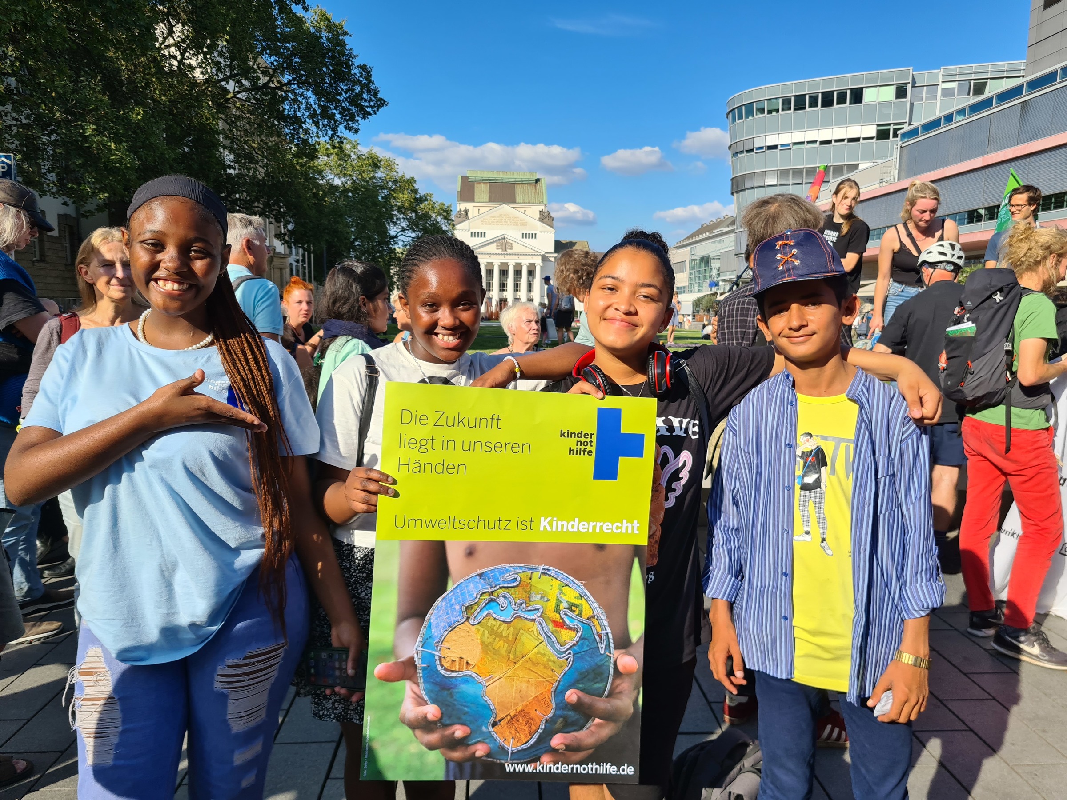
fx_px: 801
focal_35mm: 26
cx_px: 534
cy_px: 400
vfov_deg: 53.1
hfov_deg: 67.3
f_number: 1.8
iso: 50
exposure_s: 1/1876
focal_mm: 5.4
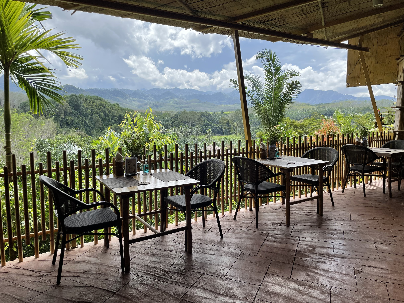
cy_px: 152
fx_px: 303
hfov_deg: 67.3
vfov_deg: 53.1
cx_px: 202
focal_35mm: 26
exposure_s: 1/1667
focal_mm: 4.2
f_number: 1.6
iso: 32
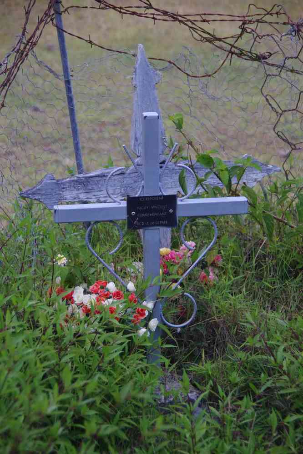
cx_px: 152
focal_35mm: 139
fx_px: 1755
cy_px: 227
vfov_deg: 14.8
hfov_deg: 9.9
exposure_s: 1/125
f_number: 5.6
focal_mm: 92.5
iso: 3200
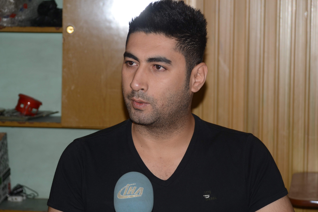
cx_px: 159
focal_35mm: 128
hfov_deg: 16.1
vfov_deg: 10.8
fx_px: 1126
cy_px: 106
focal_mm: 85
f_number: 5.6
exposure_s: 1/60
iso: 200
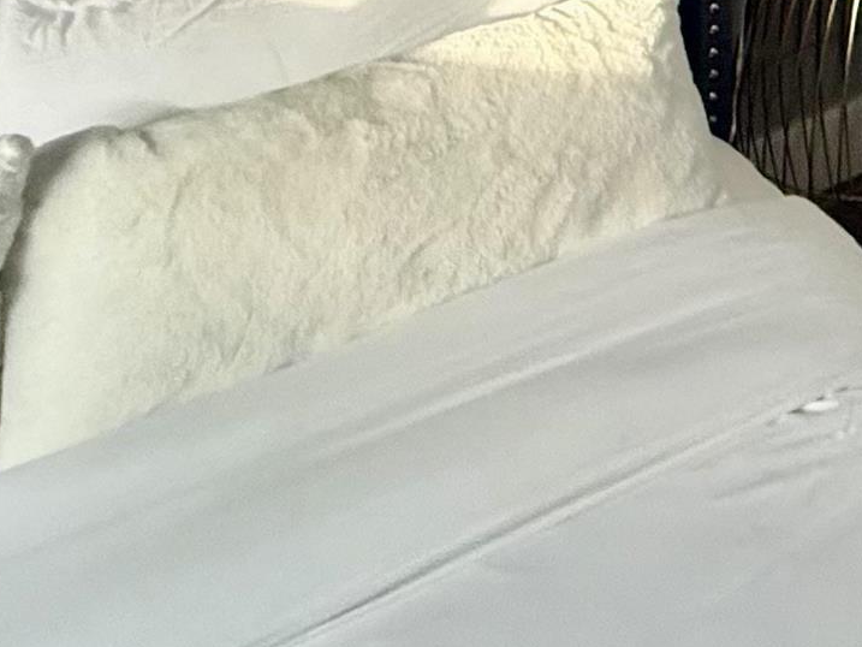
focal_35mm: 60
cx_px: 1309
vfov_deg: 17.7
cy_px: -629
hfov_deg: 24.6
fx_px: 1494
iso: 250
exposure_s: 1/120
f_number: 2.2
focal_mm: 2.22
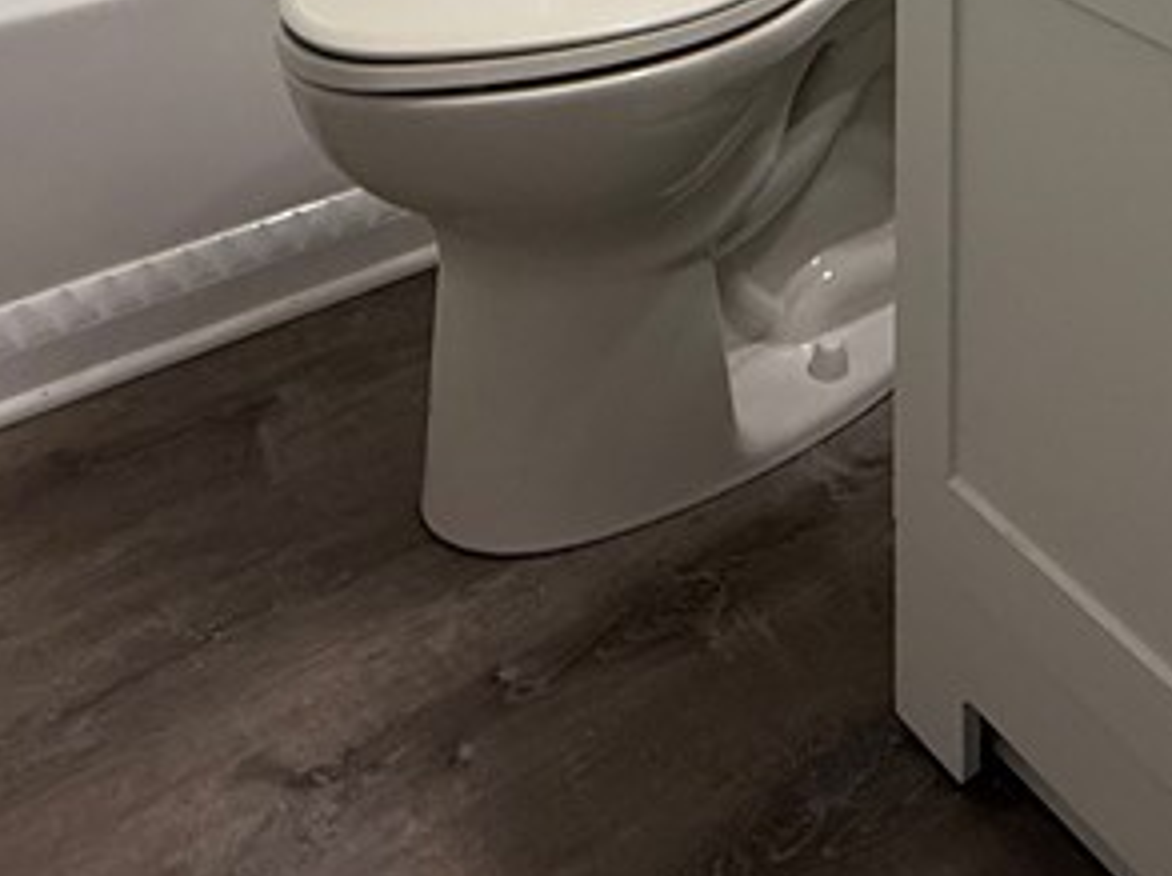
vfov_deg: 21.3
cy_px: -640
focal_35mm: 49
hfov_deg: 37.5
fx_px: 1657
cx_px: 944
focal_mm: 2.22
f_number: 2.2
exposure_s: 1/120
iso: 200
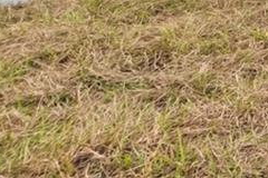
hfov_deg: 10.2
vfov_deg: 11.2
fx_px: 744
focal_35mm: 100
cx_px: 890
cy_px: -261
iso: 100
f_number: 7.1
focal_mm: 10
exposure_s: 1/100
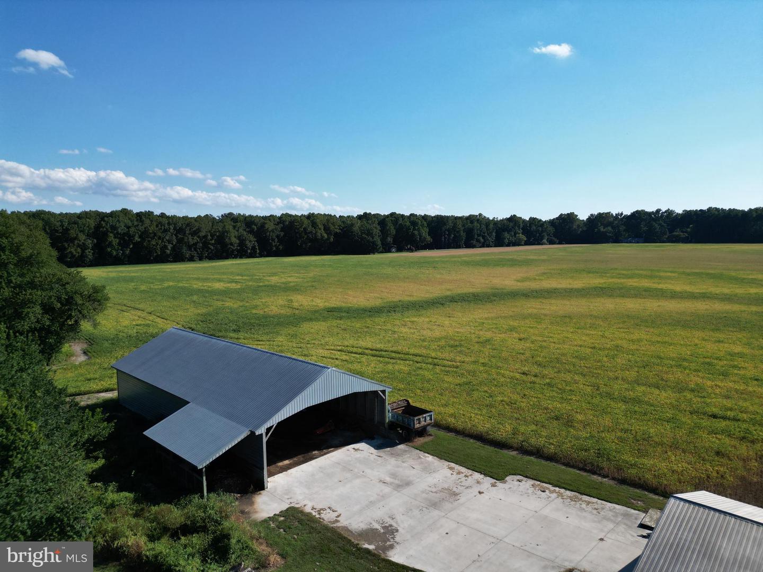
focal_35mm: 24
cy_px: 286
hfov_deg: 71.6
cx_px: 382
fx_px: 529
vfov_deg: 56.8
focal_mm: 6.72
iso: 120
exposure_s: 1/4000
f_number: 1.7
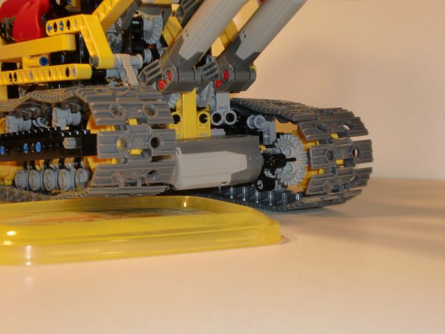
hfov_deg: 26.7
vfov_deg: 20.2
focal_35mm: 73
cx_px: 222
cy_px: 167
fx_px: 938
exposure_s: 1/30
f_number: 4.7
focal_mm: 13.02
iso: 125
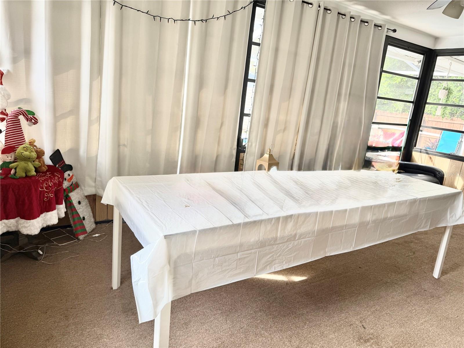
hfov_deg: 71.6
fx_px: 322
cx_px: 232
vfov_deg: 56.8
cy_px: 174
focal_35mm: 24
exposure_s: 1/182
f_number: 1.78
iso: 80
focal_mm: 6.76
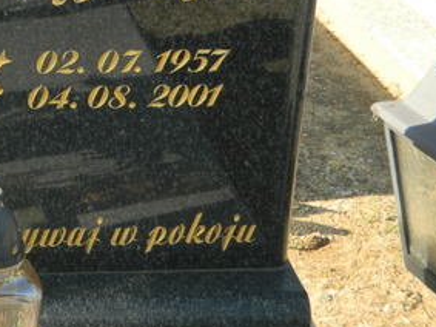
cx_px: -46
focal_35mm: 104
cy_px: 3
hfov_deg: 18.2
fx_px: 1309
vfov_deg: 14.0
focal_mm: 8.3
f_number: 4.1
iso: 80
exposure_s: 1/176
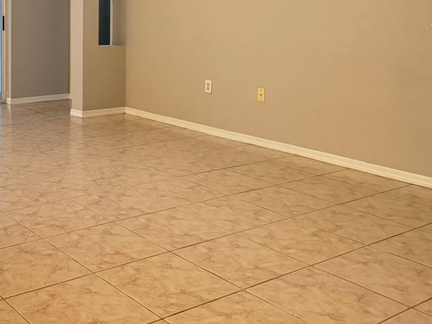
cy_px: 27
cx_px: 57
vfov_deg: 29.5
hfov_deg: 38.1
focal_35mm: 47
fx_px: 587
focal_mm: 6.76
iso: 640
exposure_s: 1/60
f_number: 1.78
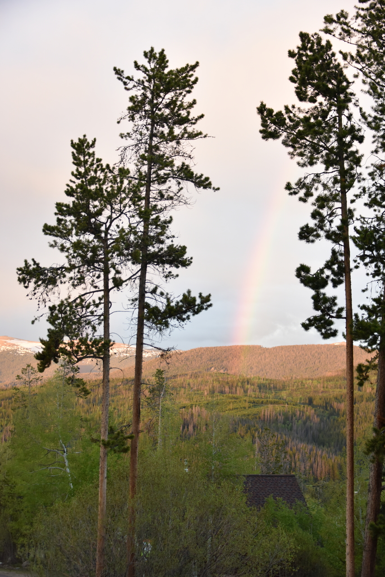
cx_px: 192
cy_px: 288
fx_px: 898
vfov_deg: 35.6
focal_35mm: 56
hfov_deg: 24.2
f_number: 4.5
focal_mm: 56
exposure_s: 1/125
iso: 1400
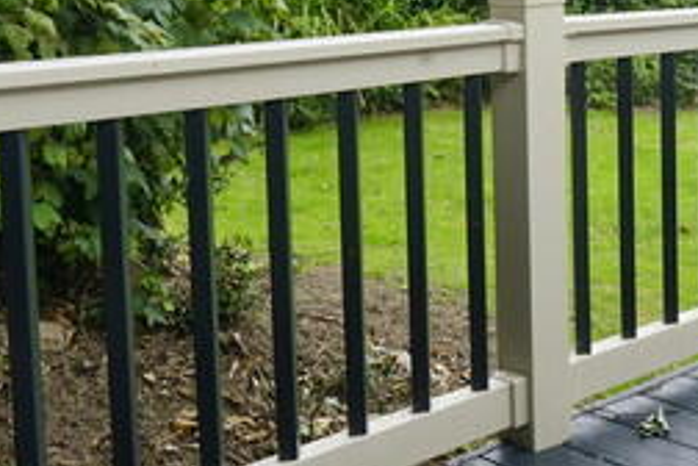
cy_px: 15
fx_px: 1260
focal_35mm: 65
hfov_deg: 28.5
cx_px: 740
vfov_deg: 20.3
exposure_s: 1/60
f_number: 16
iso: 400
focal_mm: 16
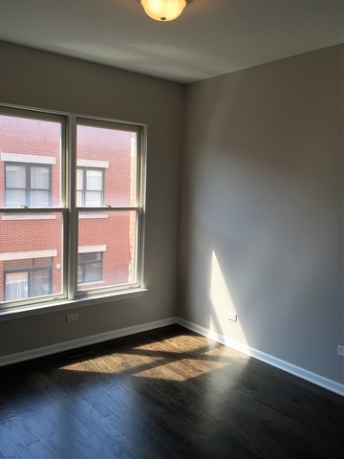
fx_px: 384
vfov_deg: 61.7
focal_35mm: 29
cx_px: 172
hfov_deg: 48.2
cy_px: 230
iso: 32
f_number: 2.2
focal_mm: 4.15
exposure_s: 1/120
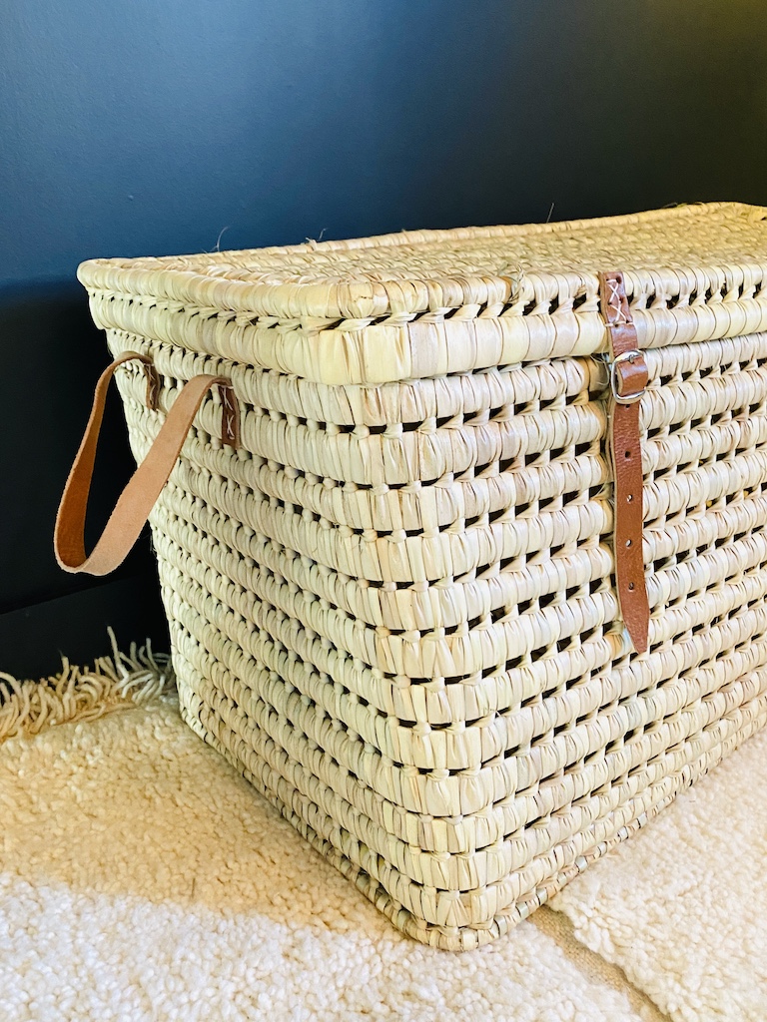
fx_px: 768
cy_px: 511
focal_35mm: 26
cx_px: 384
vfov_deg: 67.3
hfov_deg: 53.1
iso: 400
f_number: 1.8
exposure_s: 1/33
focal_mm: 4.25
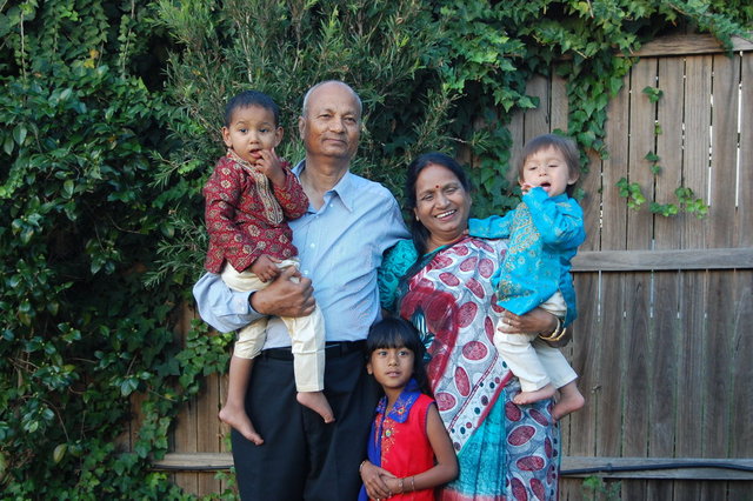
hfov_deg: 31.9
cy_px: 250
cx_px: 376
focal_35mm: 63
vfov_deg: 21.5
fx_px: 1317
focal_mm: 42
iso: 400
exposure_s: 1/80
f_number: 5.3
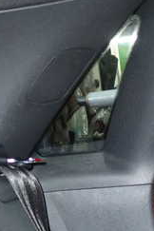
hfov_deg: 17.7
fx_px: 494
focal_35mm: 77
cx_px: 47
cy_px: 105
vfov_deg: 26.3
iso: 800
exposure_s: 1/30
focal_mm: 5.4
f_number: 2.3
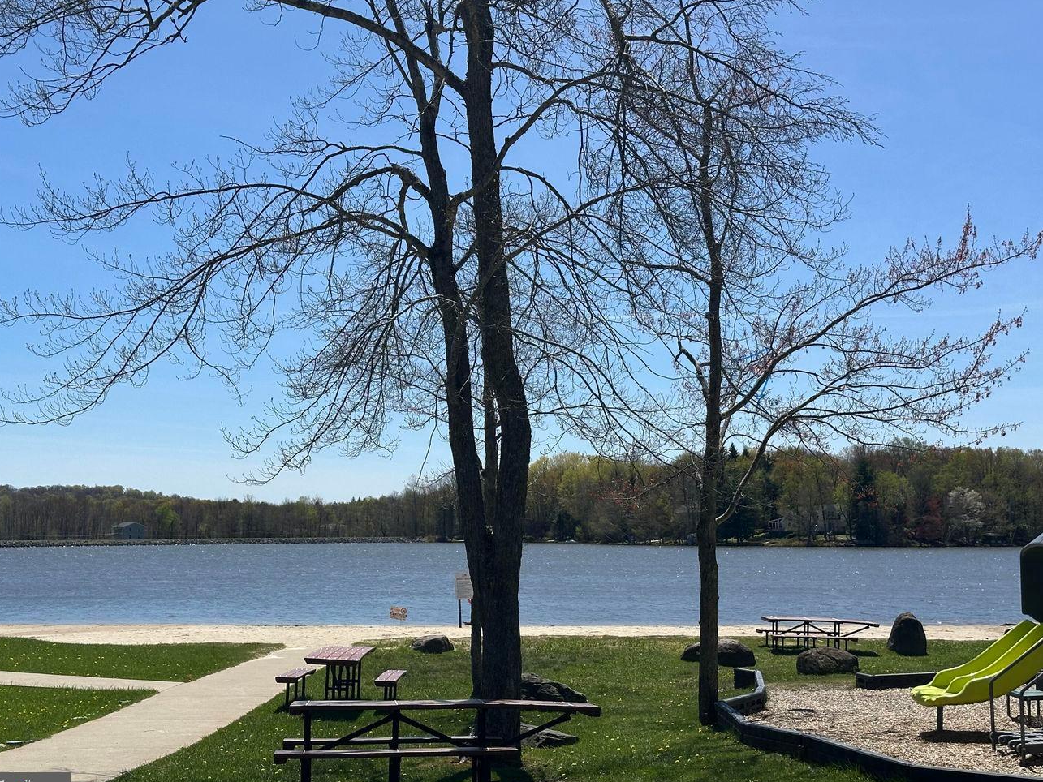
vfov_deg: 28.6
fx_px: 1537
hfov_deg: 37.5
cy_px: 401
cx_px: 490
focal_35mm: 51
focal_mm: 6.86
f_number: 1.78
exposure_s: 1/5882
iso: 64
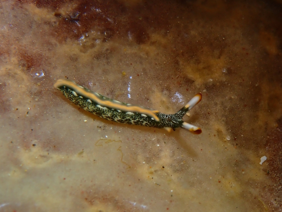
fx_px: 815
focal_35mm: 100
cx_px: 141
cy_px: 106
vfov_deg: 14.8
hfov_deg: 19.6
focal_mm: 18
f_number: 6.3
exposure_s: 1/400
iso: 160
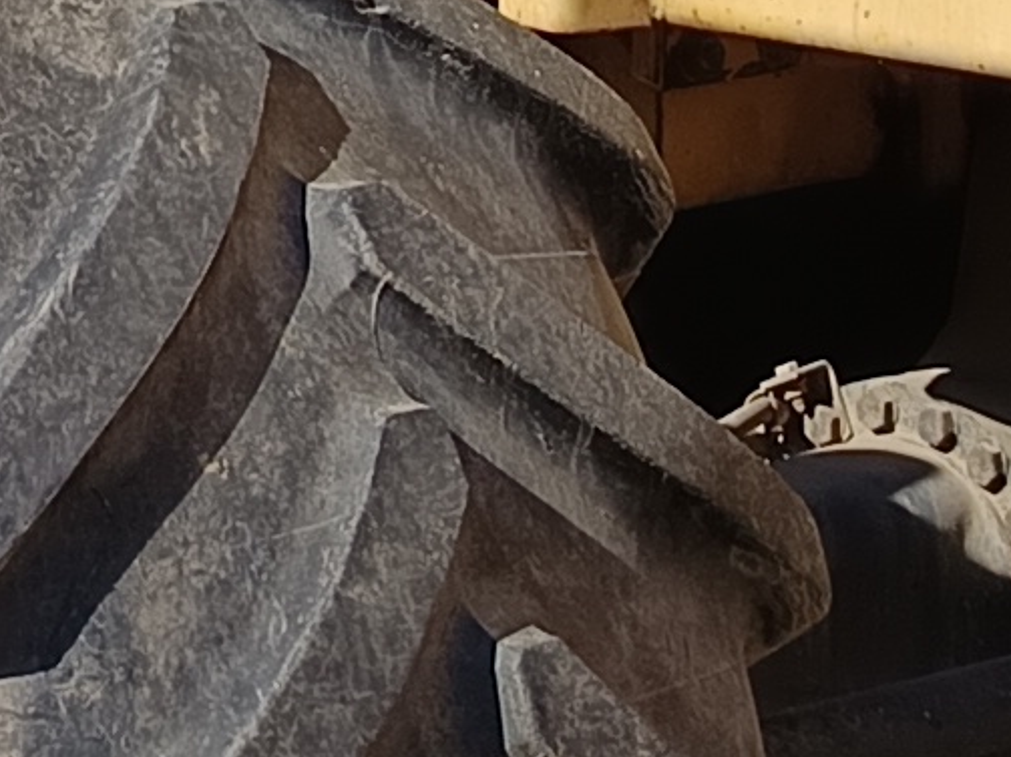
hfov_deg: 10.4
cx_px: 478
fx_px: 5577
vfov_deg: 7.2
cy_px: -1237
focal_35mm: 191
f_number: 1.7
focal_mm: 5.31
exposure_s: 1/684
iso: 52
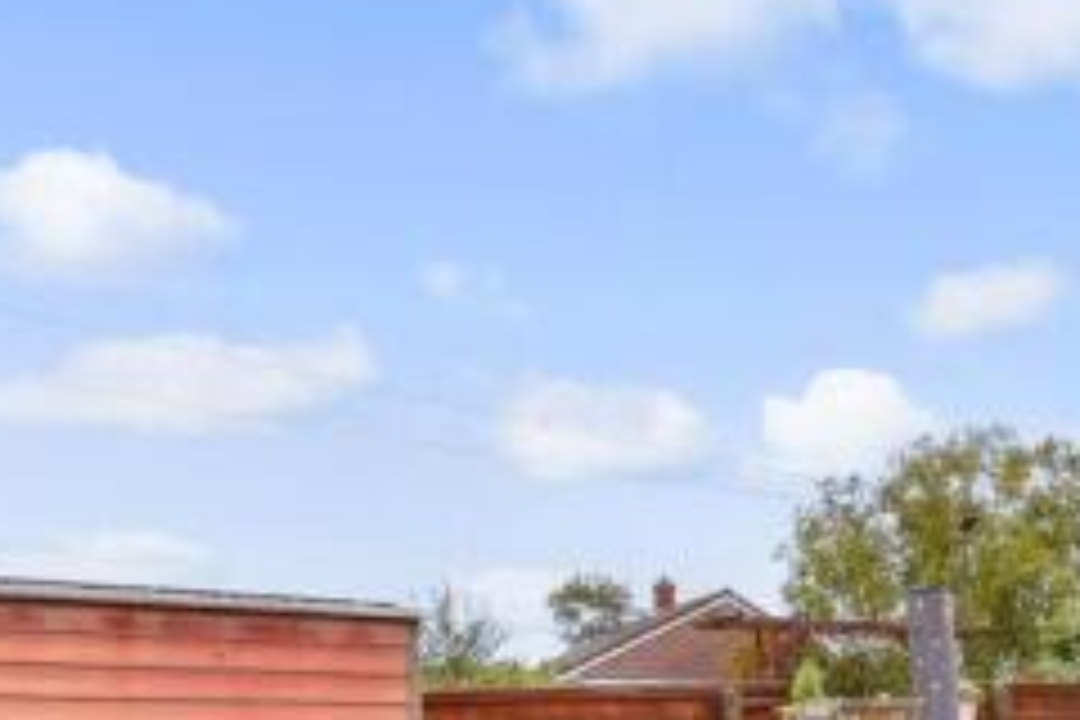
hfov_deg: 34.7
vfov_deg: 29.6
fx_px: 1230
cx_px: 1375
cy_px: 776
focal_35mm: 41
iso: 160
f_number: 8
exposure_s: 1/100
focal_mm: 10
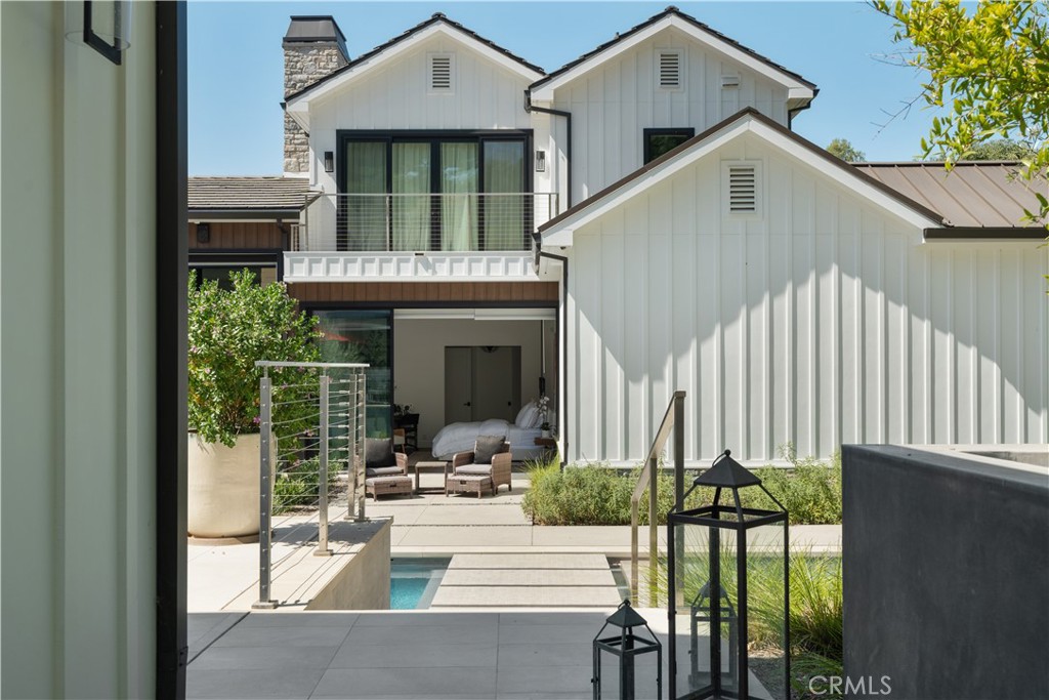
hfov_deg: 54.4
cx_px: 524
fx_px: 1020
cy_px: 350
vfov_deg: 37.9
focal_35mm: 35
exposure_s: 1/160
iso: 125
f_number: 8
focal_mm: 35
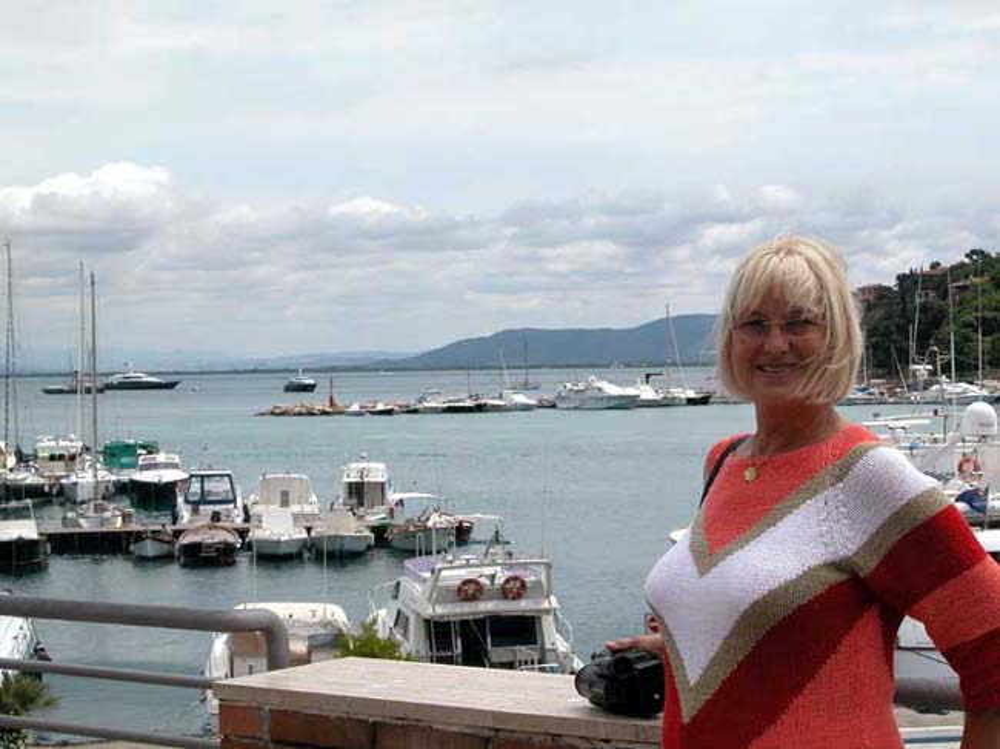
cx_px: 500
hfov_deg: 28.2
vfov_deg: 21.3
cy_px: 374
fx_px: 1993
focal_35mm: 69
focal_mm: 17.8
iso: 100
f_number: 7.4
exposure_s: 1/605
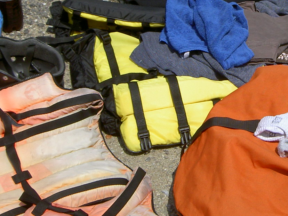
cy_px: 59
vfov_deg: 13.8
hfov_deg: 18.2
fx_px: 890
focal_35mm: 107
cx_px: 245
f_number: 4.7
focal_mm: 8
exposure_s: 1/800
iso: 50
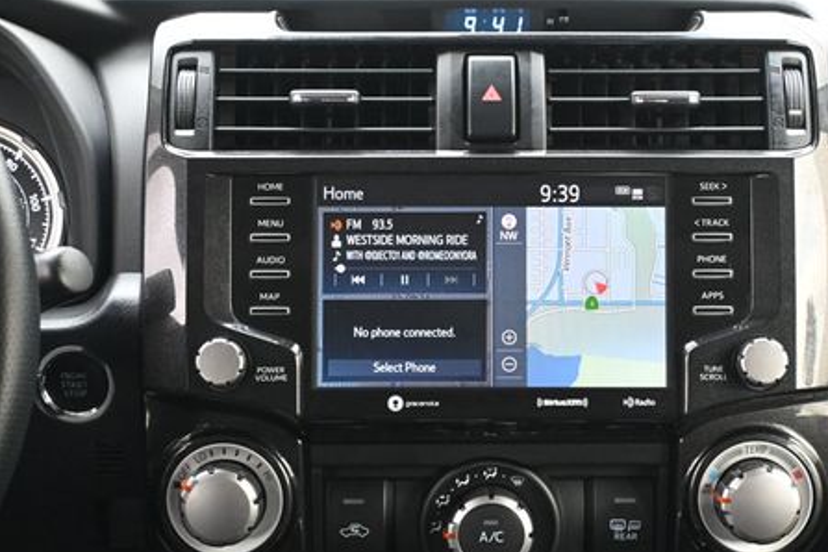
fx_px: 1679
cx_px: 502
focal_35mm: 73
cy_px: 352
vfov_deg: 18.6
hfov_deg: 27.6
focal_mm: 34
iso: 3200
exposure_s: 1/125
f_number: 5
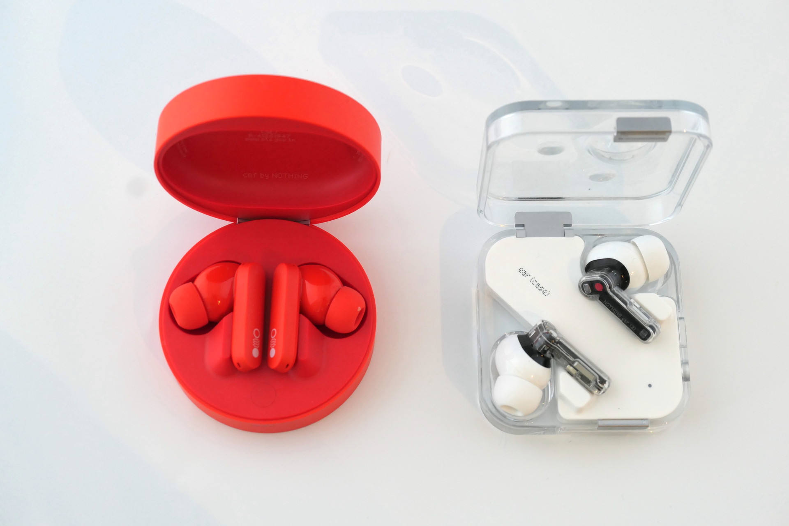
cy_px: 263
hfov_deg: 36.9
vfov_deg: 25.1
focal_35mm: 54
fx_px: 1183
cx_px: 394
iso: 320
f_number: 4.4
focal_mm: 19.8
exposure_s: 1/80
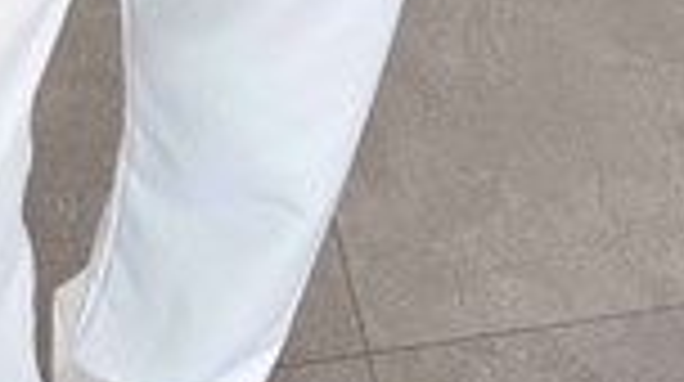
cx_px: 126
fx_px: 1666
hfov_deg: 22.8
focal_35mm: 92
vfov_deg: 10.1
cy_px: -726
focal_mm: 6.76
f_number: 1.78
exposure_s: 1/257
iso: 64
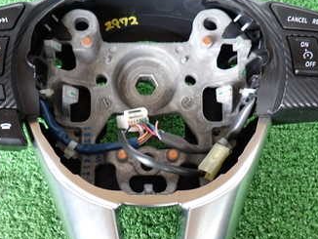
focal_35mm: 46
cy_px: 159
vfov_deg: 31.3
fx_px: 423
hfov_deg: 41.1
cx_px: 139
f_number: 2
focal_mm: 4.5
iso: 200
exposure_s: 1/40
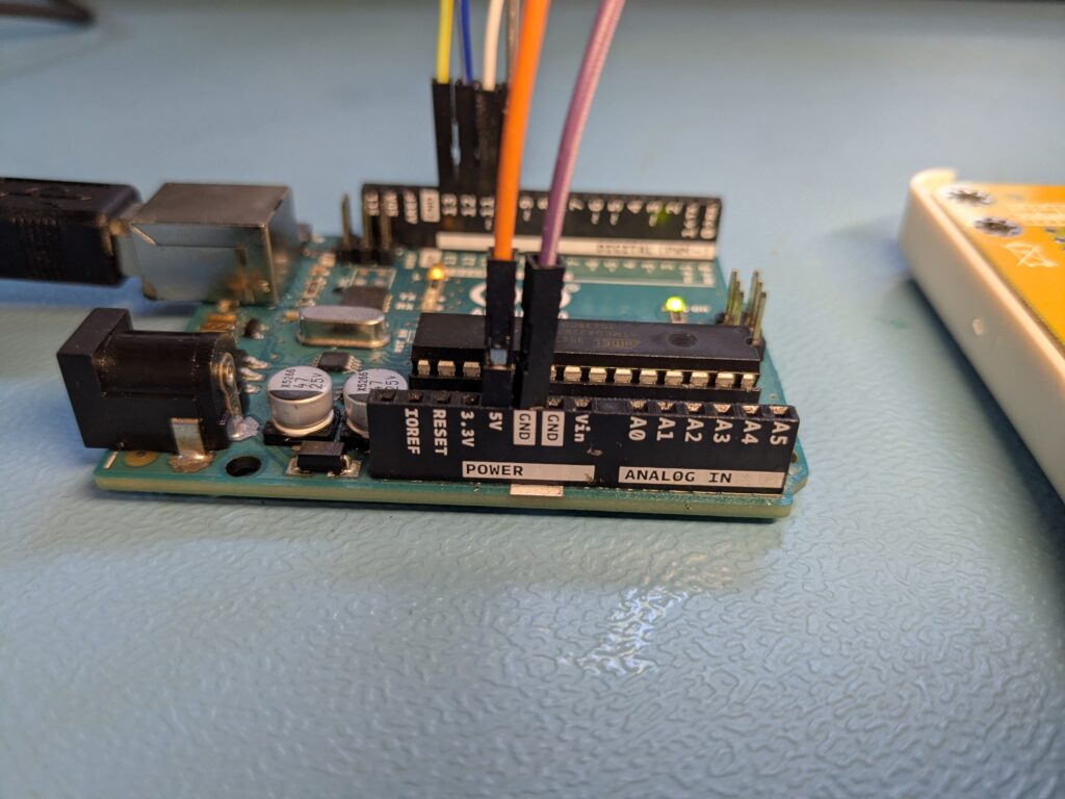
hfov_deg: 65.3
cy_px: 400
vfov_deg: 51.4
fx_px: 831
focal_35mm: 27
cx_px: 532
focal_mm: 4.38
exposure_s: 1/99.9
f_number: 1.73
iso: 139
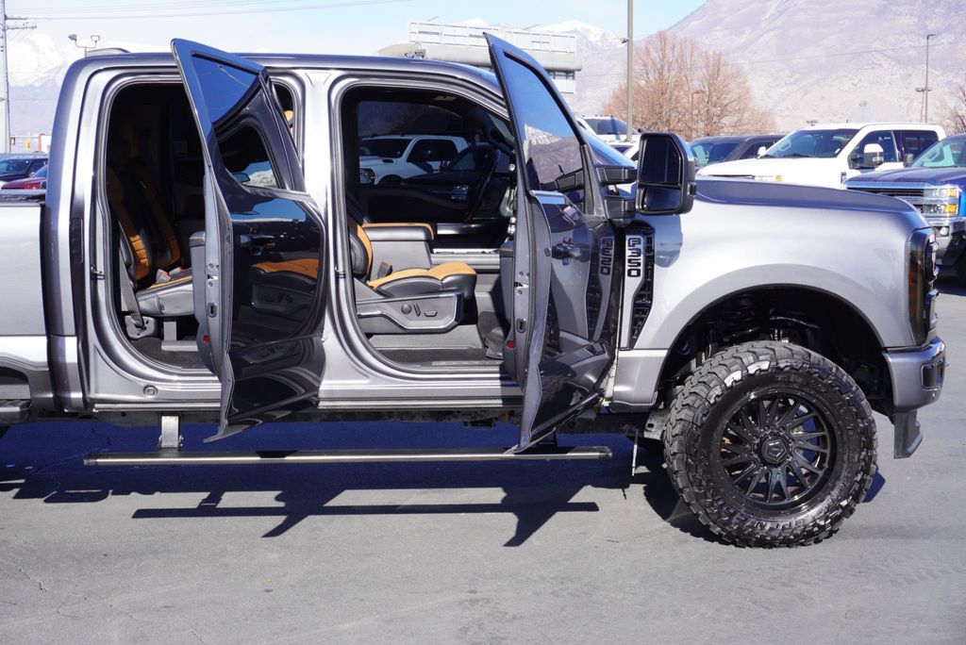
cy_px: 322
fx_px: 1369
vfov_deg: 26.5
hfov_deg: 38.9
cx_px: 483
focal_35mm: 51
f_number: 9
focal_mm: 34
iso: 100
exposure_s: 1/100
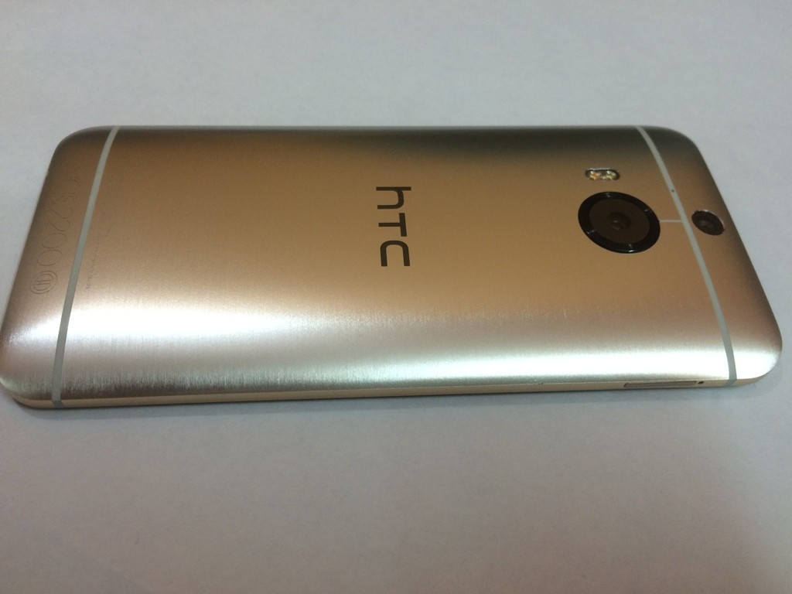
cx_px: 396
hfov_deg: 61.7
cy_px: 297
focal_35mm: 29
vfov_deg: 48.2
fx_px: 664
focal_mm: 4.15
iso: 125
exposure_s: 1/33
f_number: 2.2
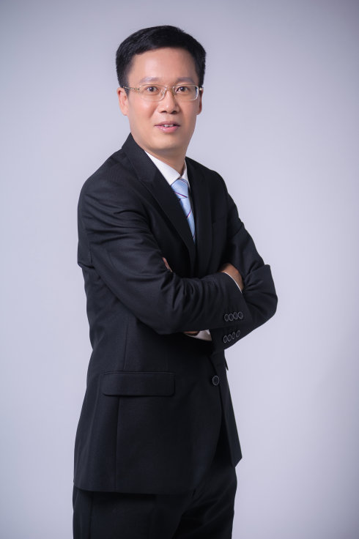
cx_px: 180
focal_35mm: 125
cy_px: 270
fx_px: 1871
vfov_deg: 16.4
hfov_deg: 11.0
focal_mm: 125
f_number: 3.2
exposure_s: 1/125
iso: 200
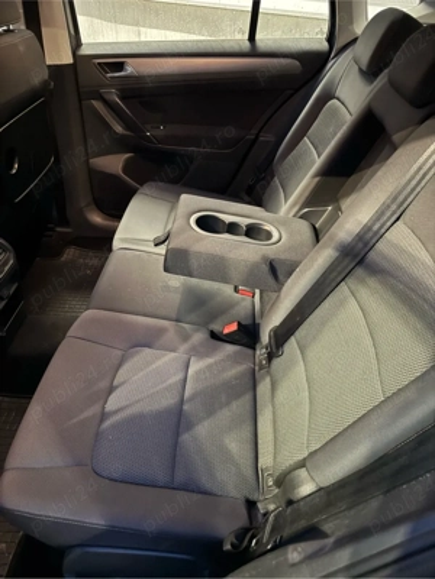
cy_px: 290
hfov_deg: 56.8
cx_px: 218
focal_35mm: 24
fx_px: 402
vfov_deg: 71.6
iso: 1600
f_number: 1.78
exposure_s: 1/16
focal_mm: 6.76
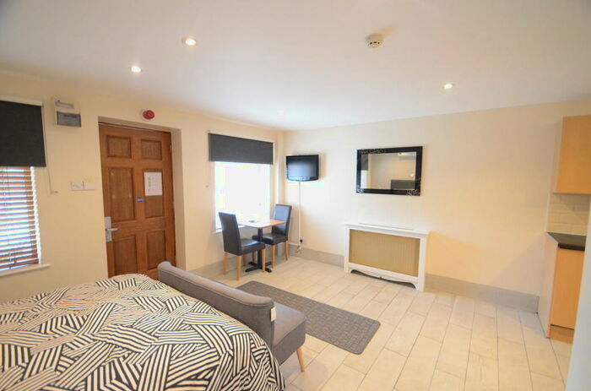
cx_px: 296
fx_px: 246
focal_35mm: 15
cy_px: 196
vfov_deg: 77.0
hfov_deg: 100.5
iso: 4000
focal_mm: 10
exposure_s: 1/100
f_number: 4
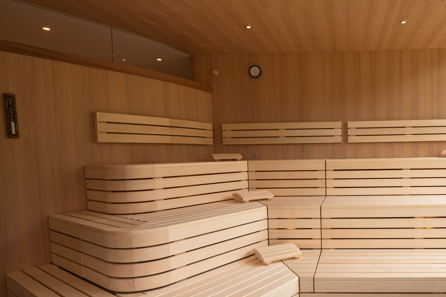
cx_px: 335
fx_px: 322
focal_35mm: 26
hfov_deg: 65.2
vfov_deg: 49.3
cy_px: 174
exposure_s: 1/100
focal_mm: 15
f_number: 5.6
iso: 200
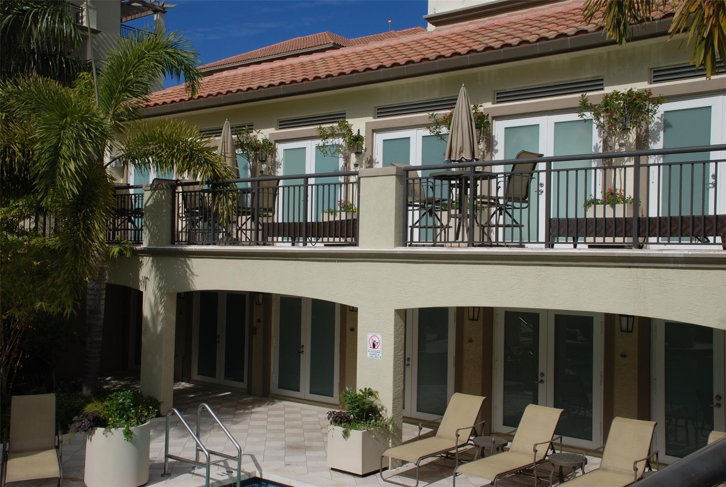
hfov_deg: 49.5
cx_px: 363
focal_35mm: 39
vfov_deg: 34.3
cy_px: 244
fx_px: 788
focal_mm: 26
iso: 100
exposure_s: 1/200
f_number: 13
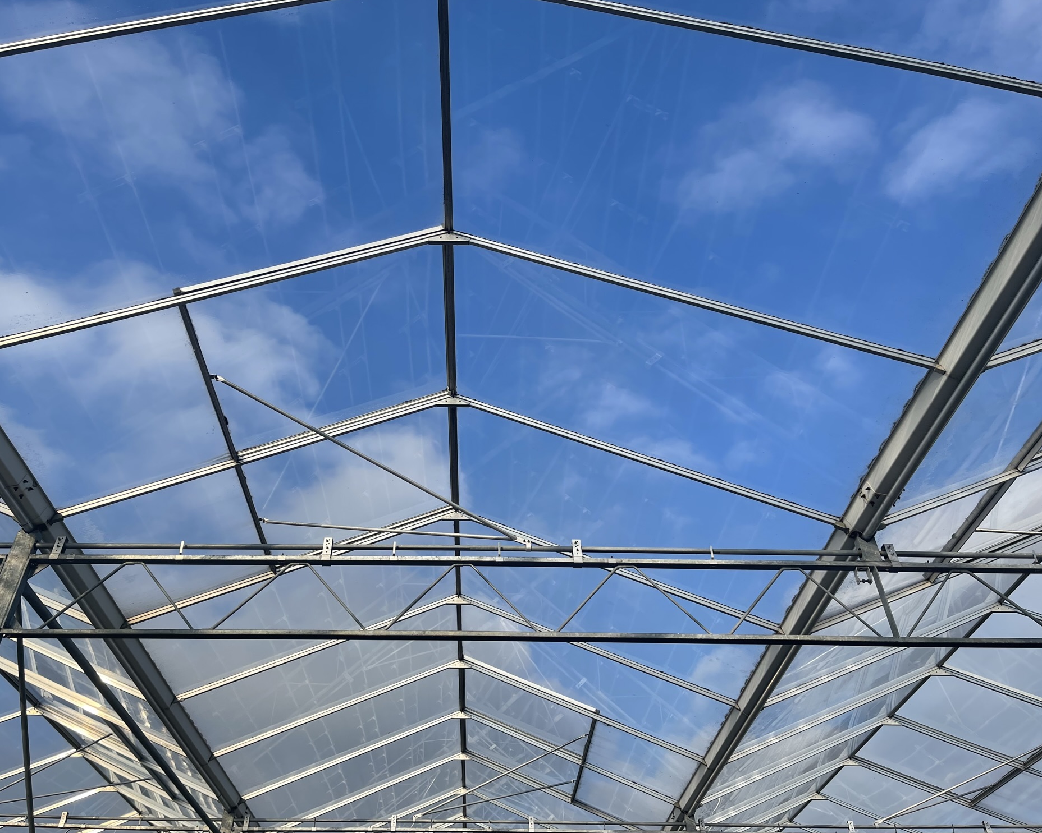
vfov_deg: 51.5
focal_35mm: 28
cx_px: 476
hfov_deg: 62.1
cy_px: 417
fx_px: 864
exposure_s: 1/3257
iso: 32
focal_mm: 5.1
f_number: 1.6
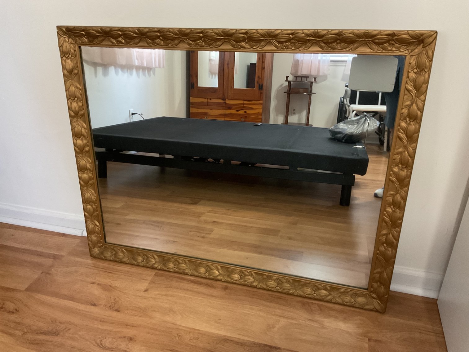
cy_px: 176
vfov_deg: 48.2
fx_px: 393
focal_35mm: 29
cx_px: 234
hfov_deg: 61.7
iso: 320
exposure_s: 1/40
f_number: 1.8
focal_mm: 3
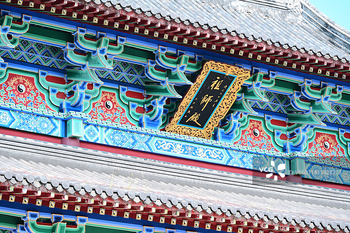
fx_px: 1214
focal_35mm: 125
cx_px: 175
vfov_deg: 10.9
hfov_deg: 16.4
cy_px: 116
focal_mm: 125
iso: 100
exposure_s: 1/80
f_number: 6.3
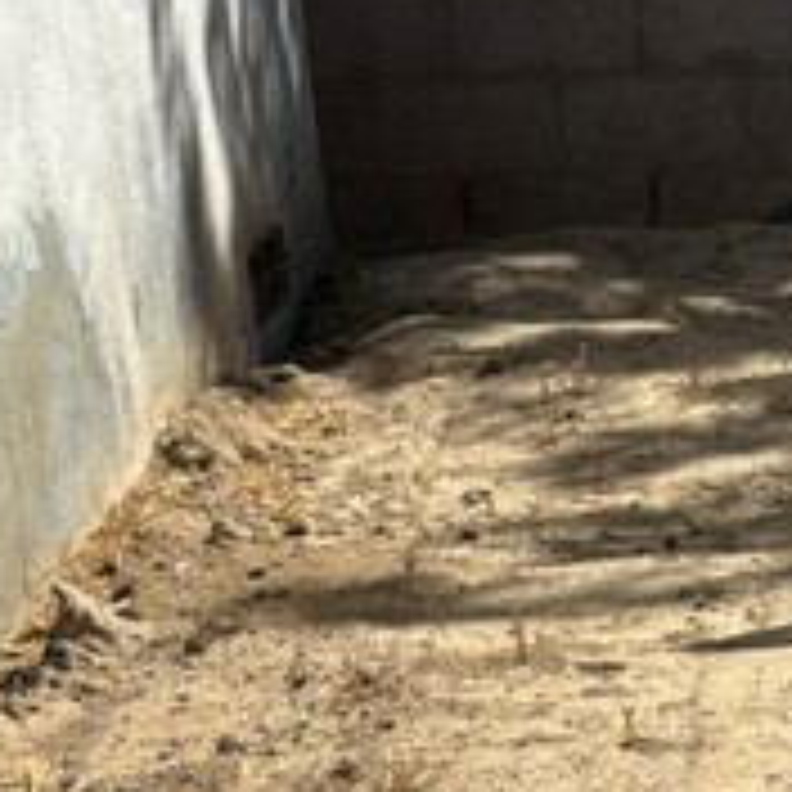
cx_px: 1040
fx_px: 3469
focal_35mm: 134
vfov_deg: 12.5
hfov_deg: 12.6
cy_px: 1098
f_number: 1.6
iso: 50
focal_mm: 5.96
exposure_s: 1/4630
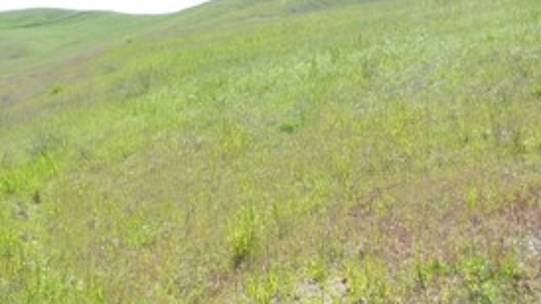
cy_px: 186
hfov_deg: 34.3
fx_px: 875
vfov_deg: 19.7
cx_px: 231
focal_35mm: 61
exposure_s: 1/400
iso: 100
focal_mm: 4.3
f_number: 4
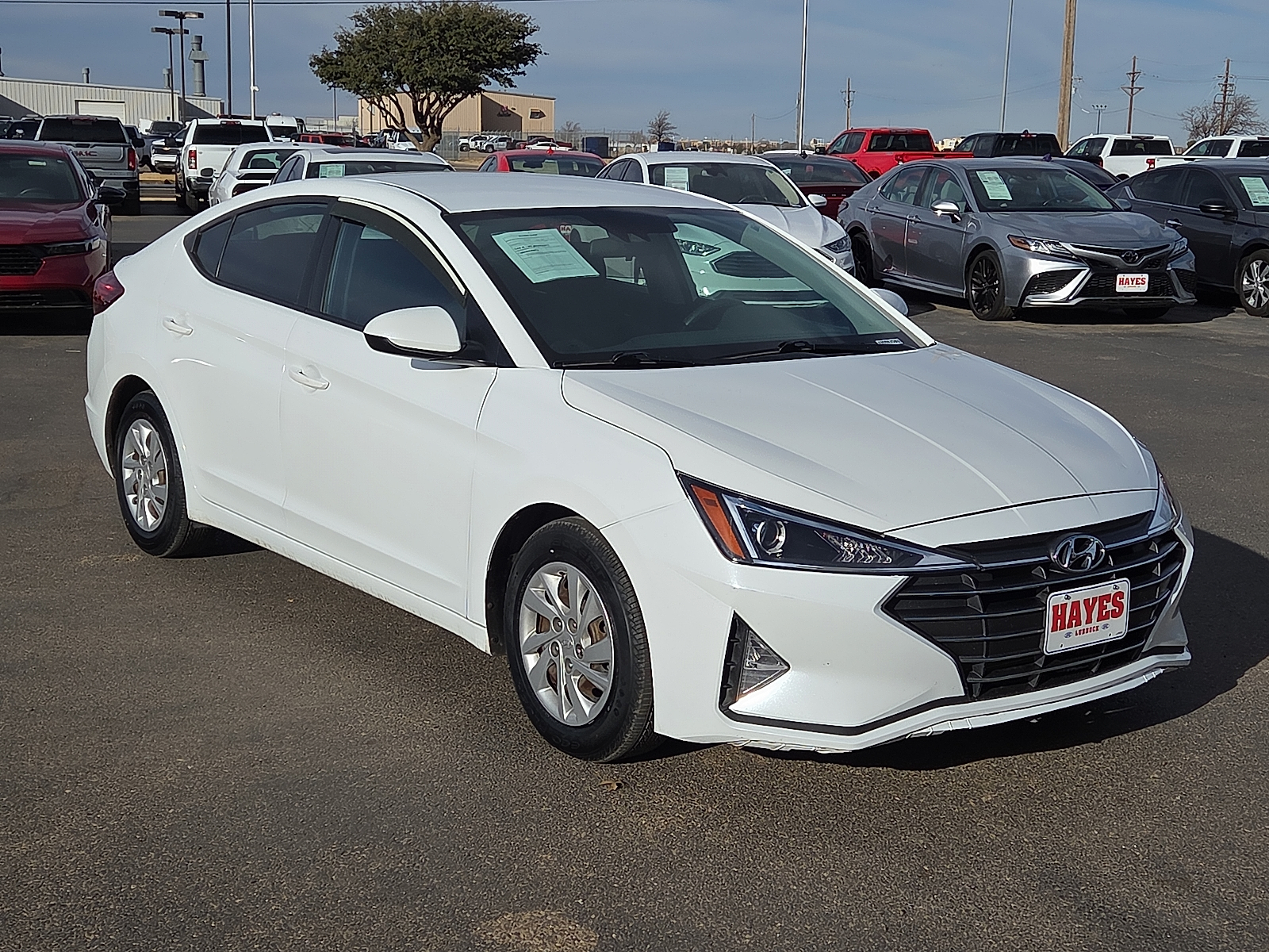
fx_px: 1760
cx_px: 634
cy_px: 476
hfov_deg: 39.7
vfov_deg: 30.3
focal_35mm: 48
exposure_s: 1/10000
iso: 47
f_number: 1.8
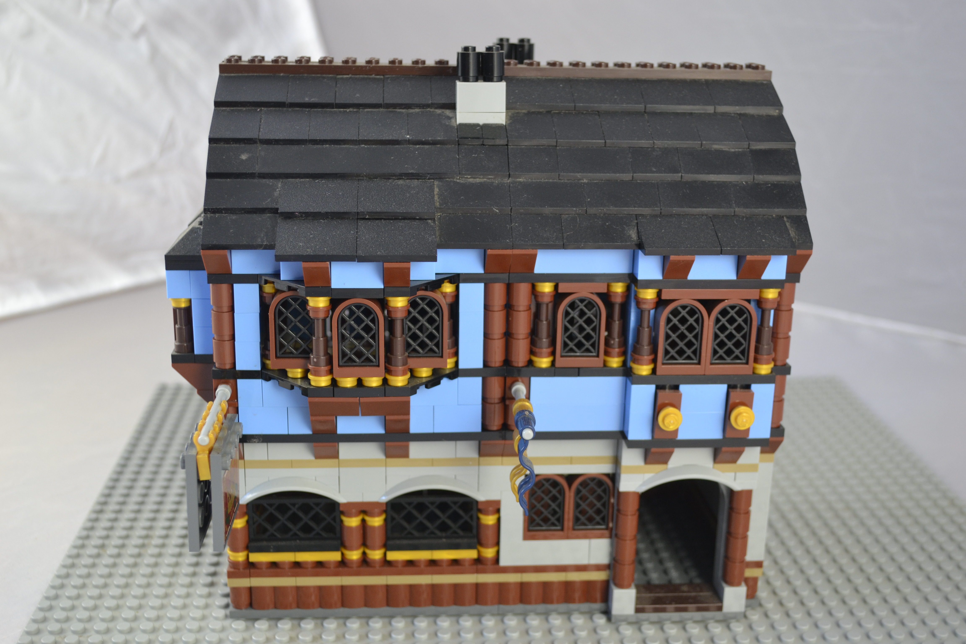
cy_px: 322
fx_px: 1167
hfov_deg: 45.0
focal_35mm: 44
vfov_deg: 30.8
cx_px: 483
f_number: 4.5
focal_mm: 29
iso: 400
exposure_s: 1/25
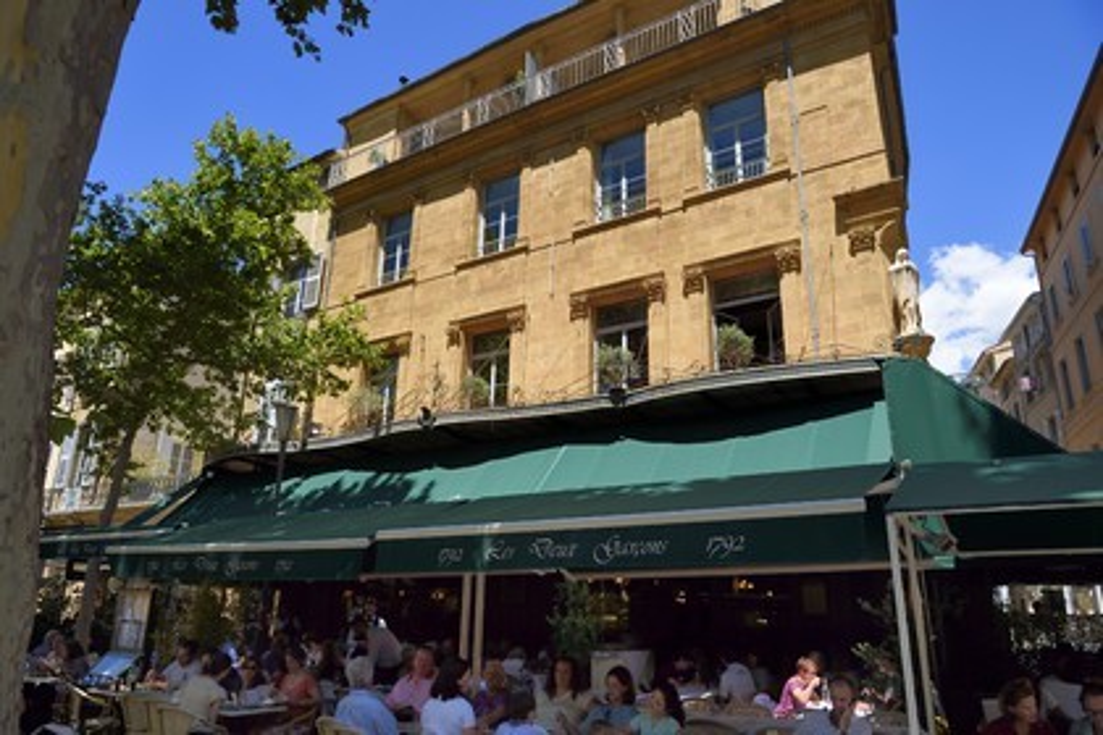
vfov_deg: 53.1
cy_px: 368
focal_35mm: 24
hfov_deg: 73.7
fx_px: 735
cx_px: 552
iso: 200
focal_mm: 24
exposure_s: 1/250
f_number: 11
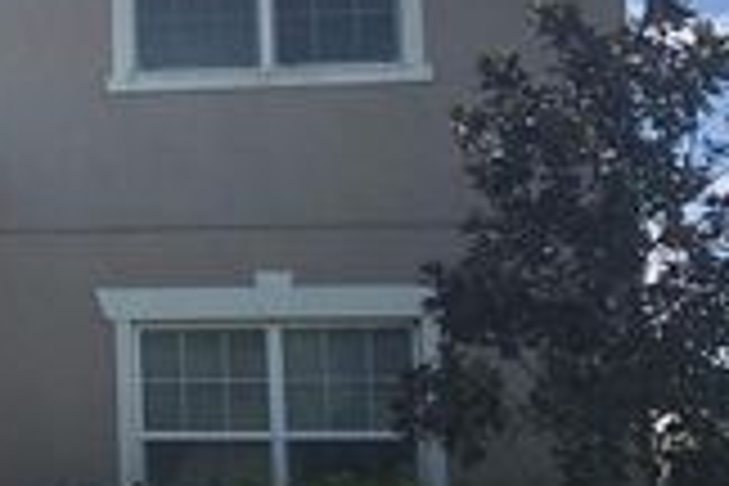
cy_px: 241
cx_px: -153
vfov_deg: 15.2
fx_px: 1822
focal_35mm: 90
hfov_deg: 21.0
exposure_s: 1/1297
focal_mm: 3.99
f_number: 1.8
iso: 20
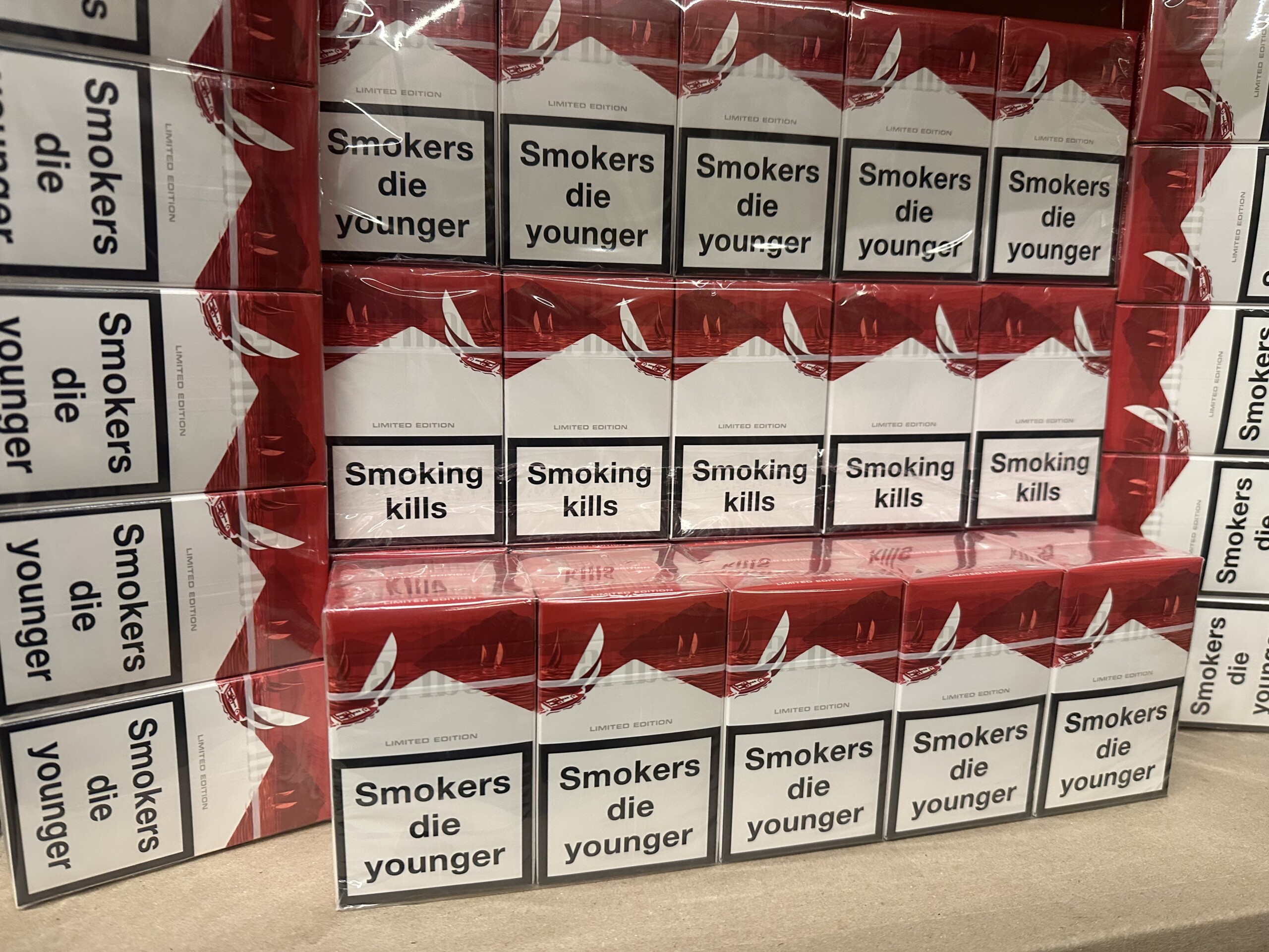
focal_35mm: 24
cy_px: 476
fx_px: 880
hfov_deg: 71.6
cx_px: 634
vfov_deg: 56.8
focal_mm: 6.86
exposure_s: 1/60
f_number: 1.78
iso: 500
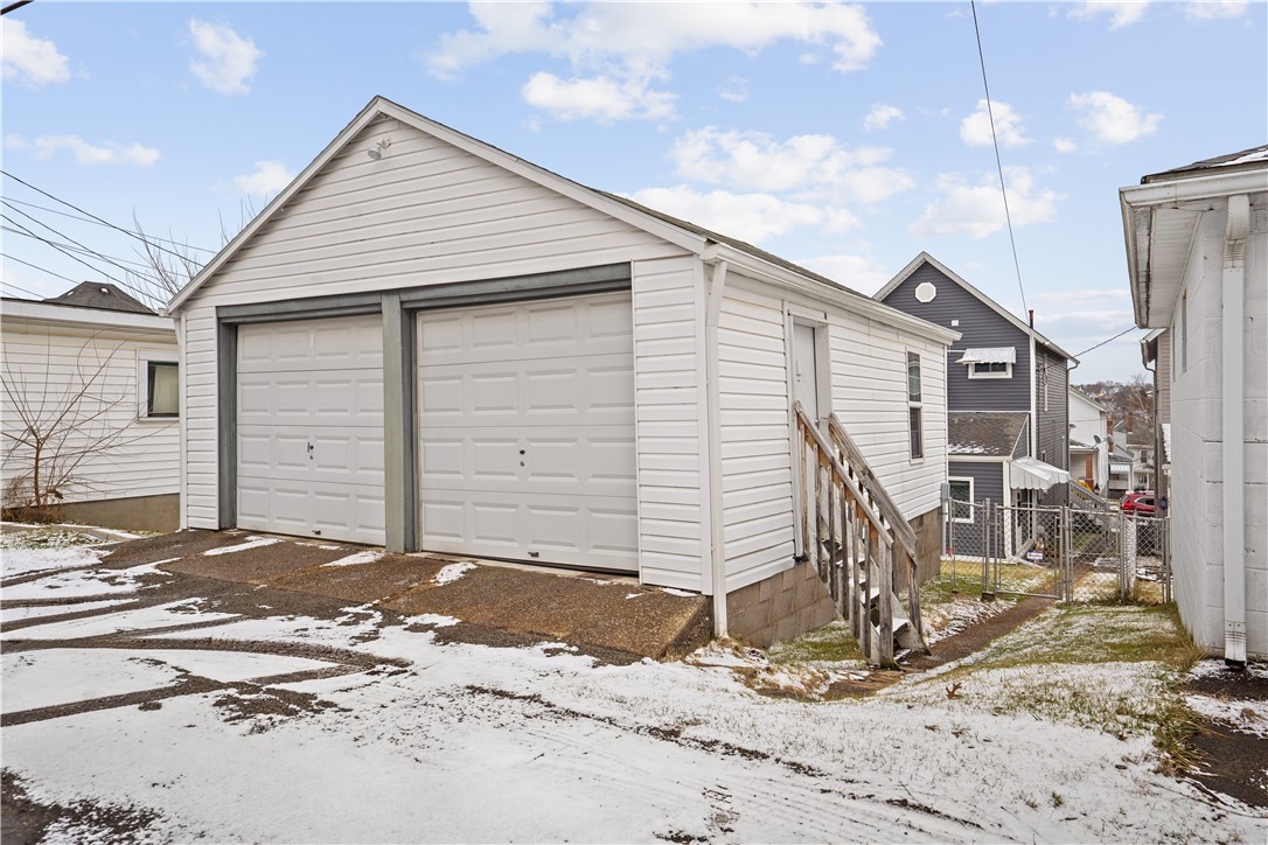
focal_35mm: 24
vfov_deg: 53.1
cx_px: 634
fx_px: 845
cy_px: 422
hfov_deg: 73.7
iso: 100
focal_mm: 24
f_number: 8
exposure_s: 1/250
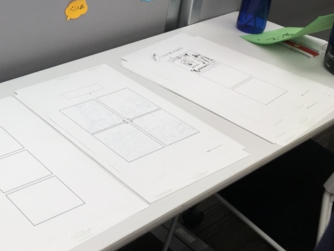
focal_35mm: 61
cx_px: 3
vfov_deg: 23.2
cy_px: 8
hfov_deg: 29.6
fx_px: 588
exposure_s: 1/120
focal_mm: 4.15
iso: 40
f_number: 2.2
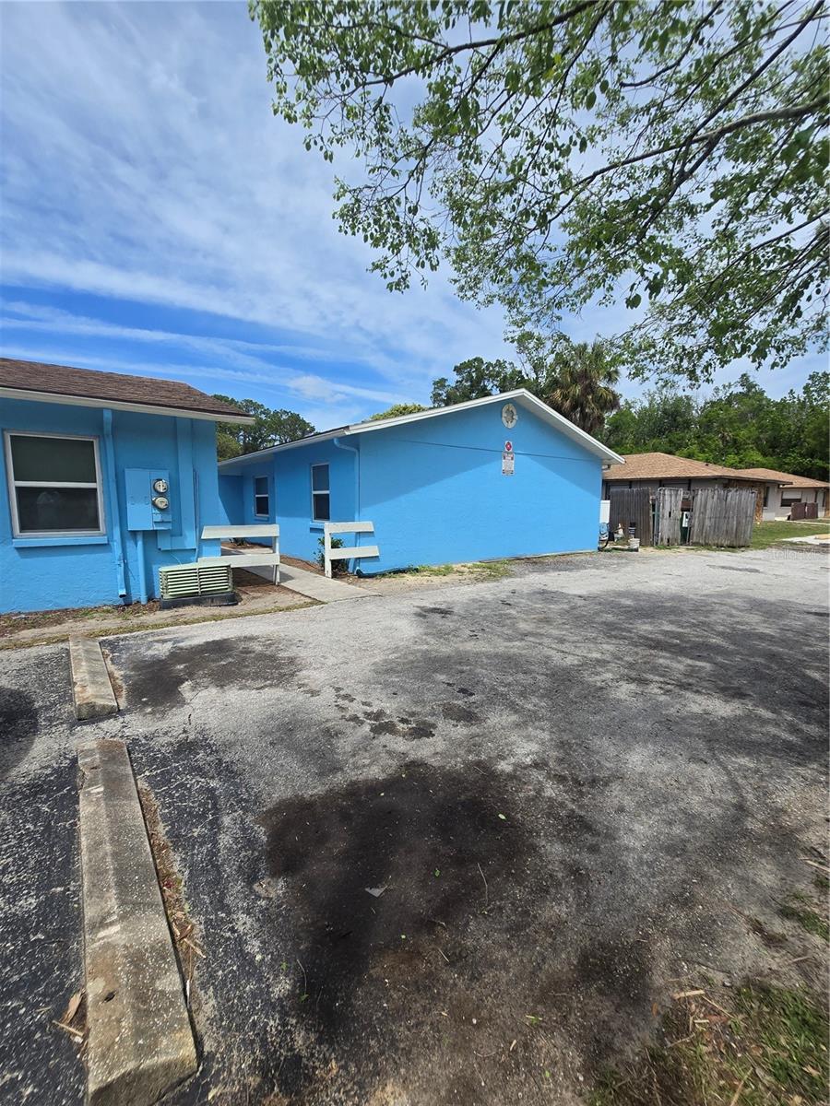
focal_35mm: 13
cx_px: 415
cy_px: 553
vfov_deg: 106.2
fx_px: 416
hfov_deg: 89.9
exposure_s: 1/2216
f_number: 2.2
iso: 50
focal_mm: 2.2
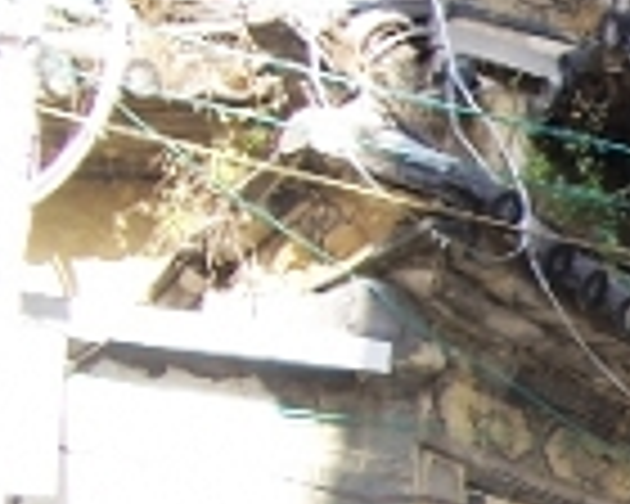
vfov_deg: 12.4
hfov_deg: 14.1
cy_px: 583
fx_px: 2275
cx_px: 1112
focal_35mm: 122
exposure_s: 1/160
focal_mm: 5.8
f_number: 2.6
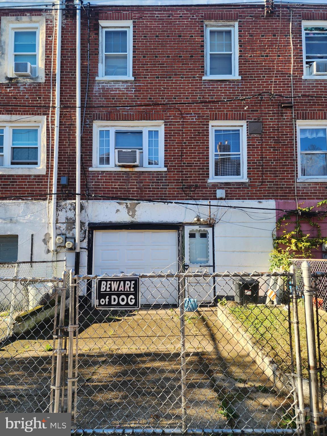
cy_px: 218
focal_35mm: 23
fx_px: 290
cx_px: 164
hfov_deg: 58.9
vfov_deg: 73.9
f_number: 1.8
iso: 12
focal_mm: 6.4
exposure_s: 1/193
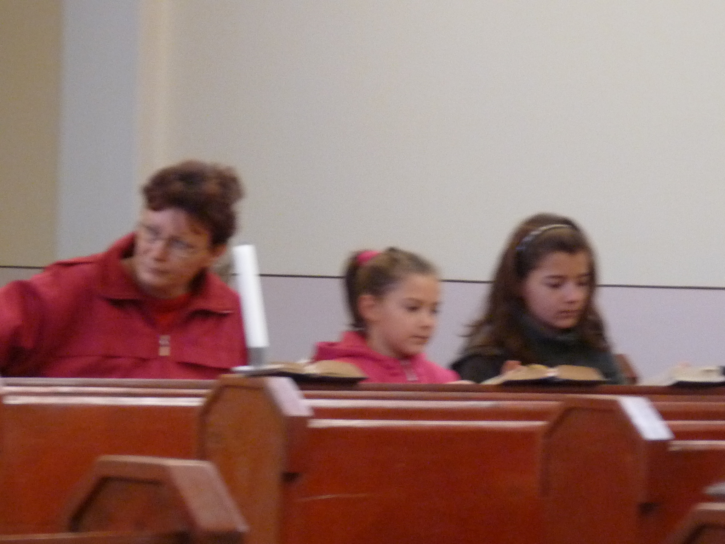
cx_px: 362
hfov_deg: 7.6
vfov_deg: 5.7
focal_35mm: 259
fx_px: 5425
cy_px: 272
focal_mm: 26
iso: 400
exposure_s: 1/30
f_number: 3.7
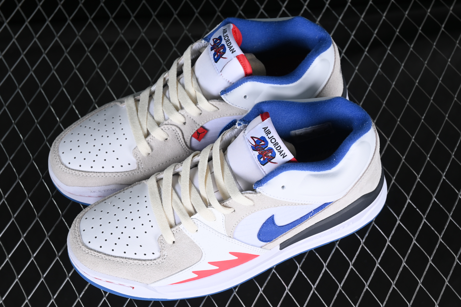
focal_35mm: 75
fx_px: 960
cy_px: 154
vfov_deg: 18.2
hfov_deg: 27.0
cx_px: 230
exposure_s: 1/80
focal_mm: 50
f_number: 7.1
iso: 160
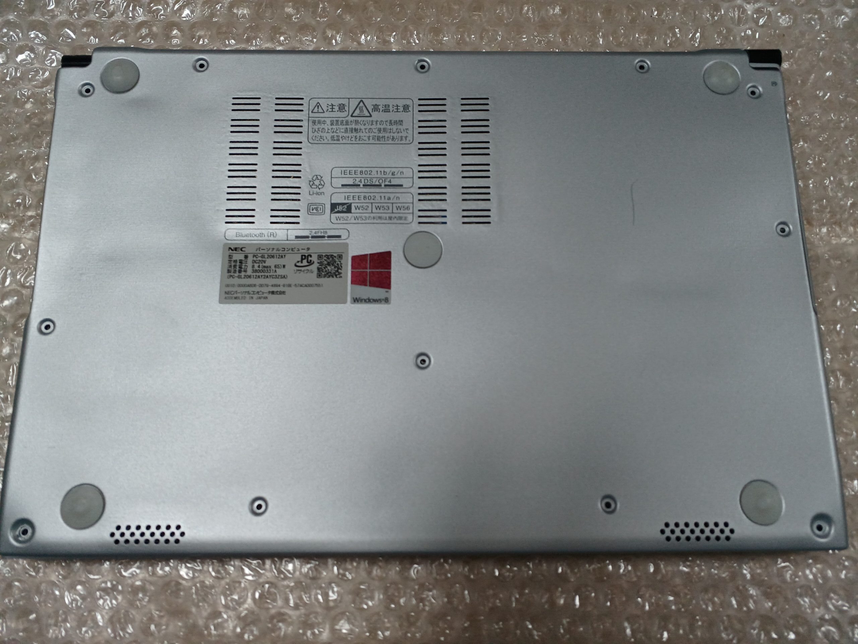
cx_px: 429
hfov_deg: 65.3
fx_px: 669
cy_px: 322
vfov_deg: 51.4
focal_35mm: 27
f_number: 1.9
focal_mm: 3.58
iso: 50
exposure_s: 1/50
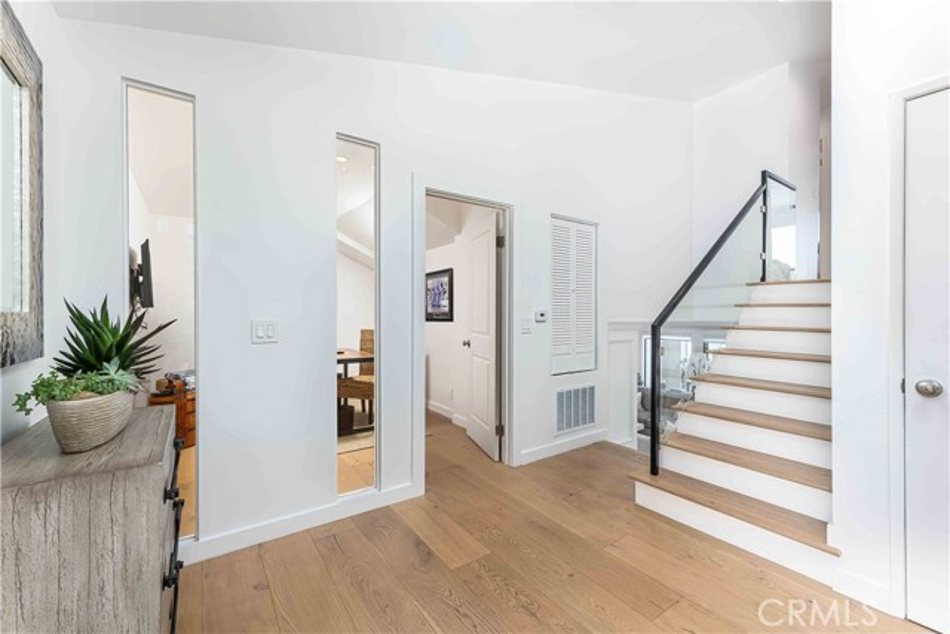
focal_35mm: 14
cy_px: 317
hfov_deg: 104.2
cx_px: 475
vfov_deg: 81.2
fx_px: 370
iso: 200
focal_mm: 14
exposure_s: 1/4
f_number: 9
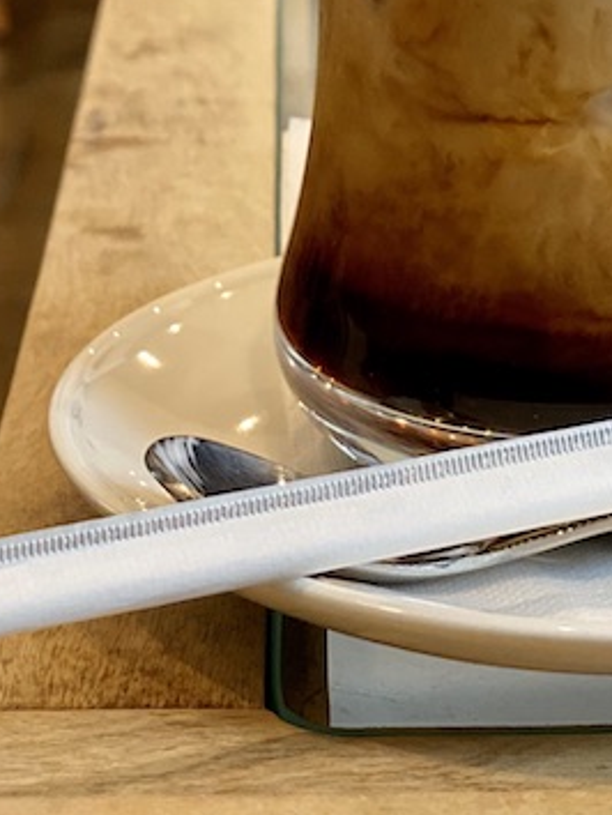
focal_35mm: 137
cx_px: 474
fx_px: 3226
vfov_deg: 13.8
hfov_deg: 10.8
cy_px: -247
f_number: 2
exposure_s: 1/50
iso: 125
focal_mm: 6
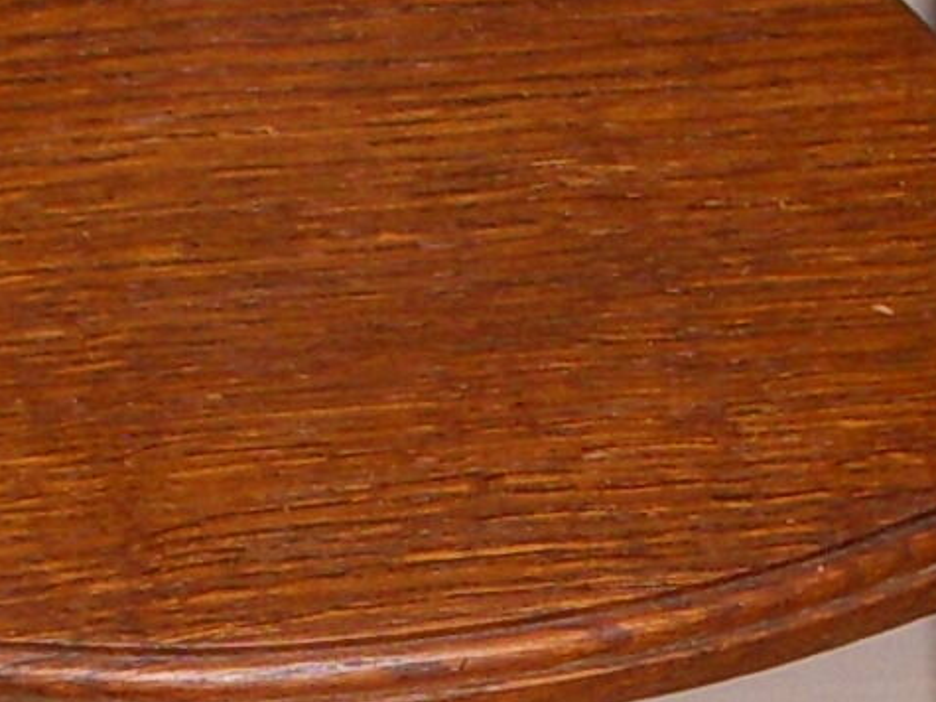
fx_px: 7056
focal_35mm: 261
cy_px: 1128
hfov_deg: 7.6
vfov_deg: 5.6
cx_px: 455
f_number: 3.3
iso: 125
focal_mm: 6.3
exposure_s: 1/40
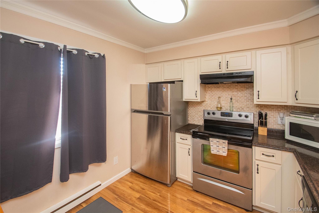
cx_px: 160
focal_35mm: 15
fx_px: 133
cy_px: 106
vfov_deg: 77.3
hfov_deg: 100.4
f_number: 5.6
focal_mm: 10
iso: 3200
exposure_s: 1/60
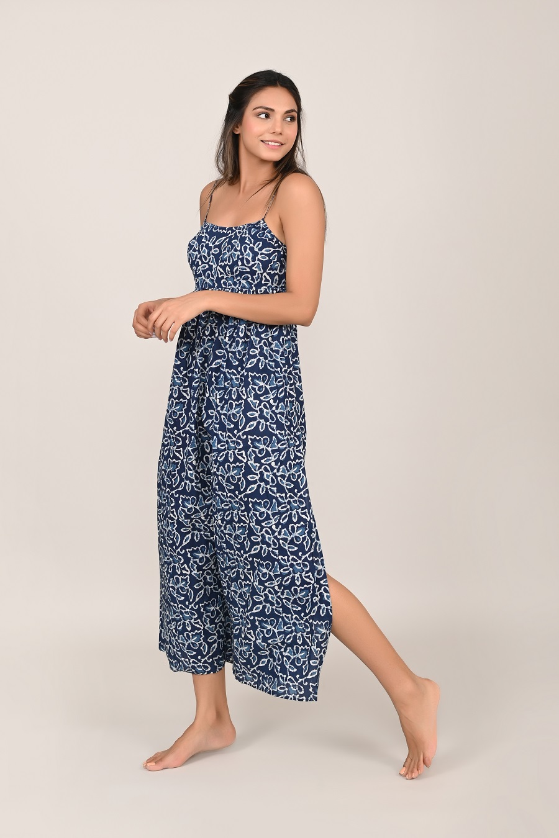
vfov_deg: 39.6
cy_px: 419
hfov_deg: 27.0
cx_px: 280
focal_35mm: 50
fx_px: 1164
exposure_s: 1/200
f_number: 9
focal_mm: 50
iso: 200
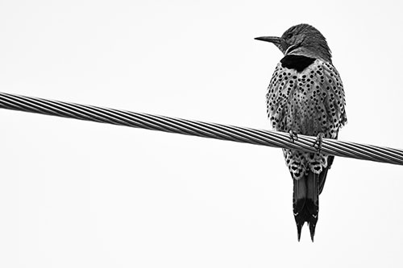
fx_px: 13428
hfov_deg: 1.7
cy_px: 134
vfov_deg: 1.1
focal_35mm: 1200
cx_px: 202
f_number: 13
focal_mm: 1200
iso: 720
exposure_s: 1/1250
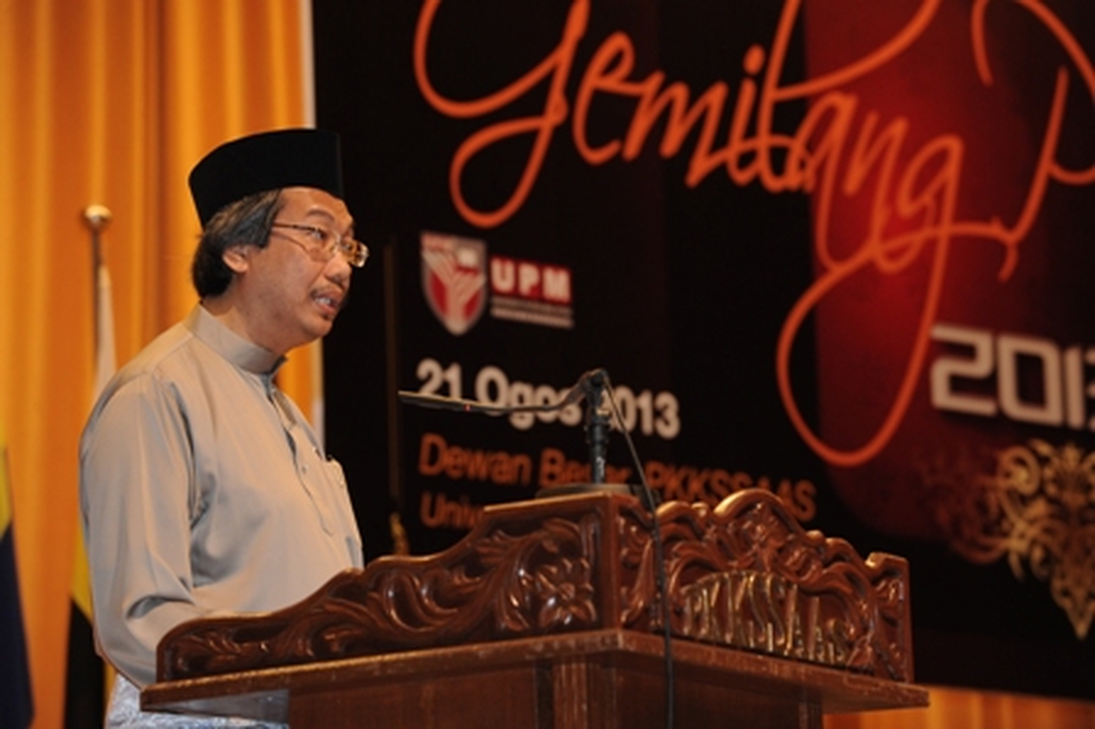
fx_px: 4863
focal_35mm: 160
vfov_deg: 8.6
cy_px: 364
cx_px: 548
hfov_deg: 12.8
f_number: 5.6
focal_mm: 160
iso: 1600
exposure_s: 1/80
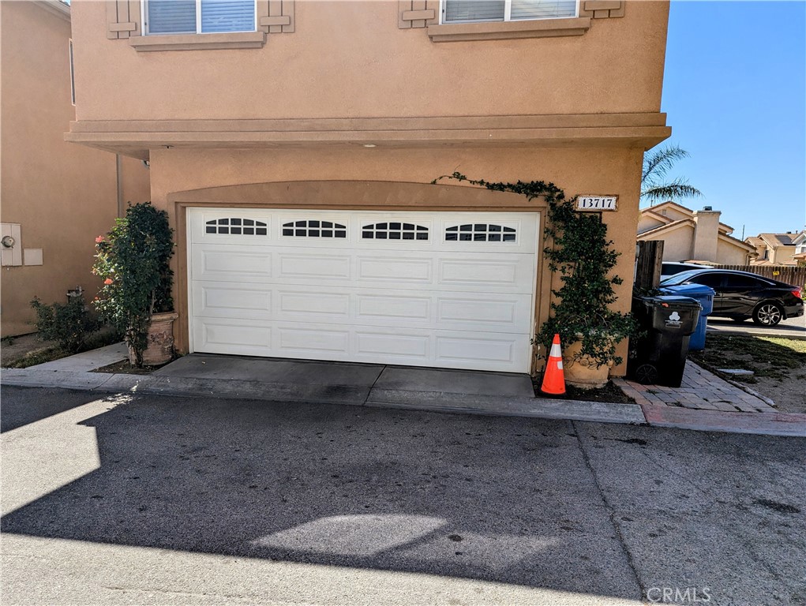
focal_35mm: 24
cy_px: 303
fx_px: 559
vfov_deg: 56.9
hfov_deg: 71.5
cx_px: 403
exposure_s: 1/1689
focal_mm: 6.81
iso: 47
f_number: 1.85
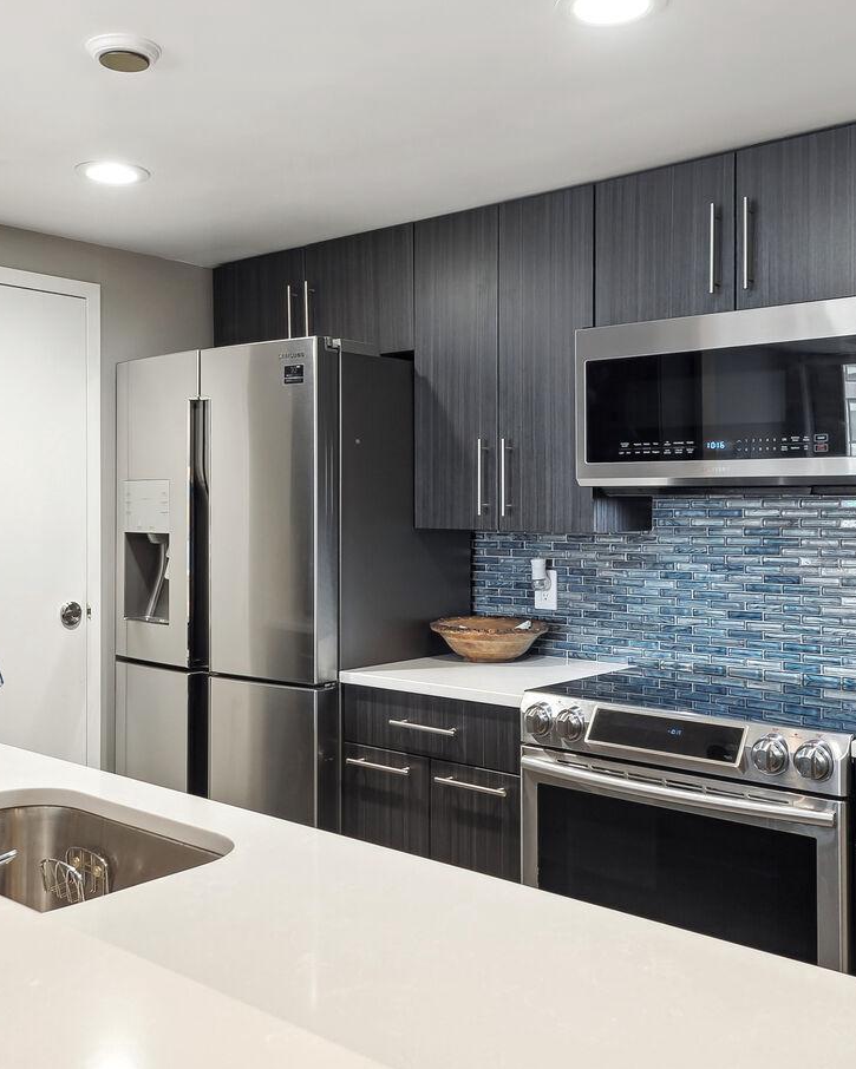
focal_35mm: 34
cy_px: 525
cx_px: 383
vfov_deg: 52.8
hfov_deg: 43.3
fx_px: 1077
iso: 200
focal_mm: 19
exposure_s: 1/6
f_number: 8
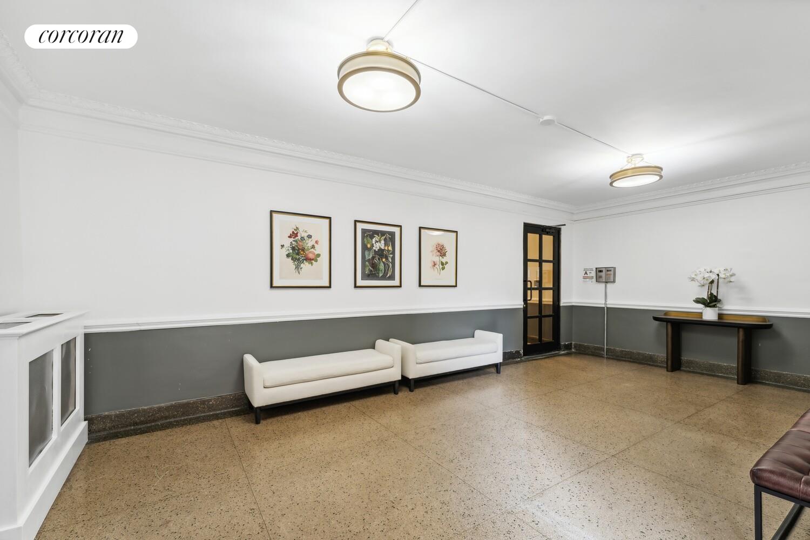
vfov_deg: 81.2
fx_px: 315
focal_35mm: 14
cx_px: 405
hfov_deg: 104.3
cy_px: 270
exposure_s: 1/2
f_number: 11
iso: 100
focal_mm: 14
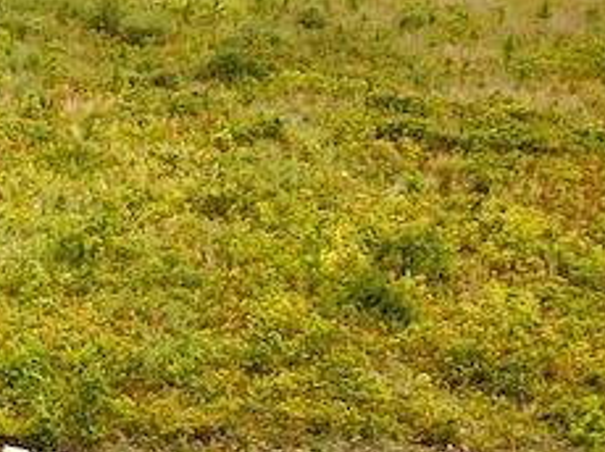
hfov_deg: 11.5
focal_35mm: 145
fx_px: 2532
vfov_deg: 10.1
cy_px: 497
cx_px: -797
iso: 100
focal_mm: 4.73
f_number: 2.2
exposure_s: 1/729
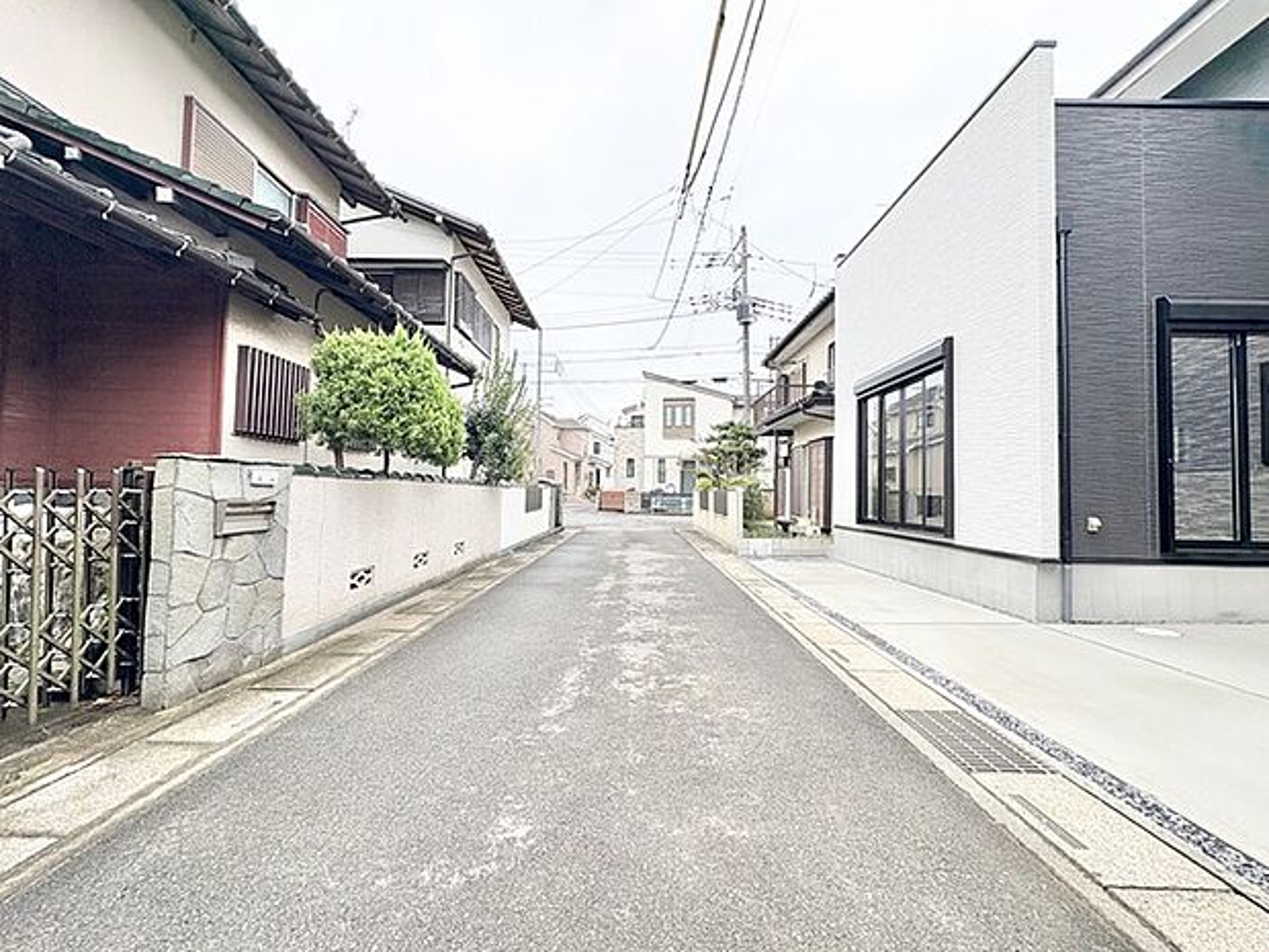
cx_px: 634
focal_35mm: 14
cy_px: 476
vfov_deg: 85.7
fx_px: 513
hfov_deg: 102.1
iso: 50
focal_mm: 2.22
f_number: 2.2
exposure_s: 1/756
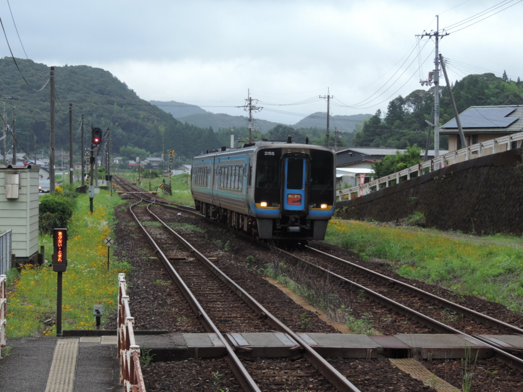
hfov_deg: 16.4
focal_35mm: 120
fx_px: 1813
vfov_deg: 12.3
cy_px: 196
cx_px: 262
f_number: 4.2
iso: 80
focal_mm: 21.4
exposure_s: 1/100
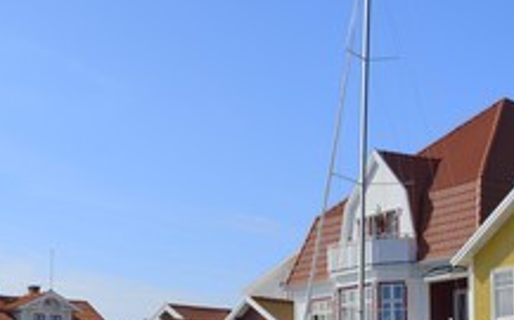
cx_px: 243
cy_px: 306
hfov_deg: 21.9
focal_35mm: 95
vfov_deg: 13.6
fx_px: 1329
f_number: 13
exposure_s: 1/320
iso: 200
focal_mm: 48
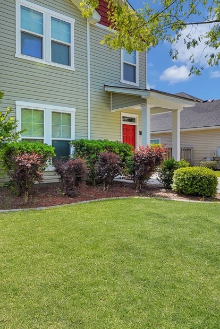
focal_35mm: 29
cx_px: 49
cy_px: 156
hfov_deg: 43.4
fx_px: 264
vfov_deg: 63.8
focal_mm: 16.5
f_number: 9
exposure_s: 1/500
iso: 320
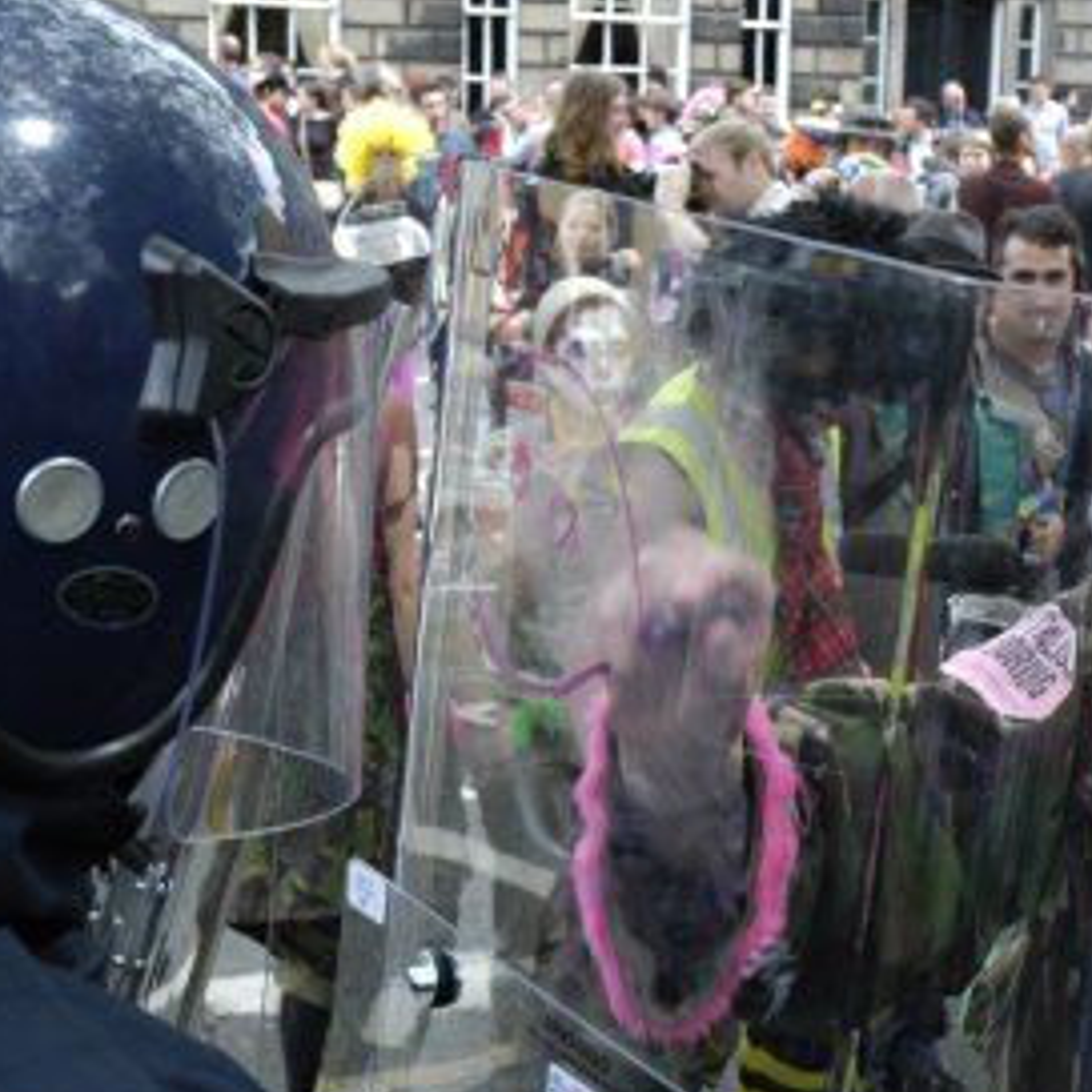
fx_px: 2855
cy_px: 592
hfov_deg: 21.5
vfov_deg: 21.6
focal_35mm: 80
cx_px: 751
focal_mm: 38
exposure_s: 1/125
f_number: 8
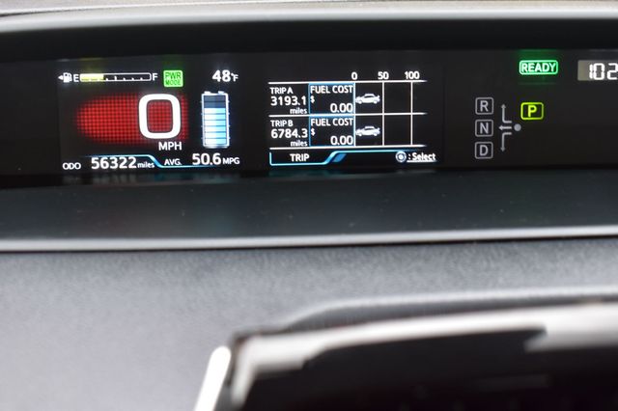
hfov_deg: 36.9
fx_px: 926
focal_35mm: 54
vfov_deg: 25.0
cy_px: 206
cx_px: 309
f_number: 6.3
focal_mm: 36
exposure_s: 1/15
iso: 720
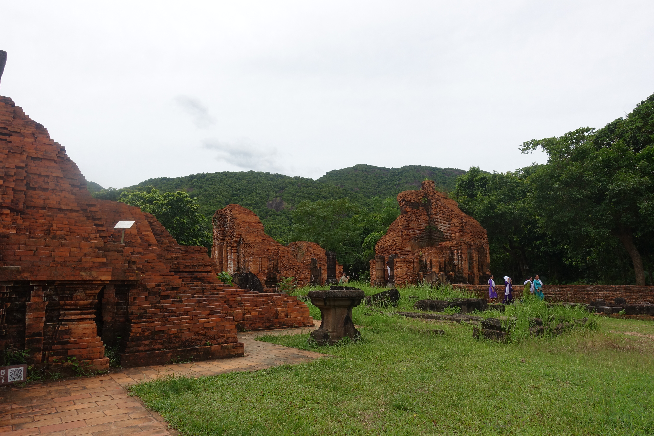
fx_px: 436
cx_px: 327
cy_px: 218
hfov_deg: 73.7
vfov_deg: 53.1
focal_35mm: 24
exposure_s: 1/500
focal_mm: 8.8
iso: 125
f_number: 5.6
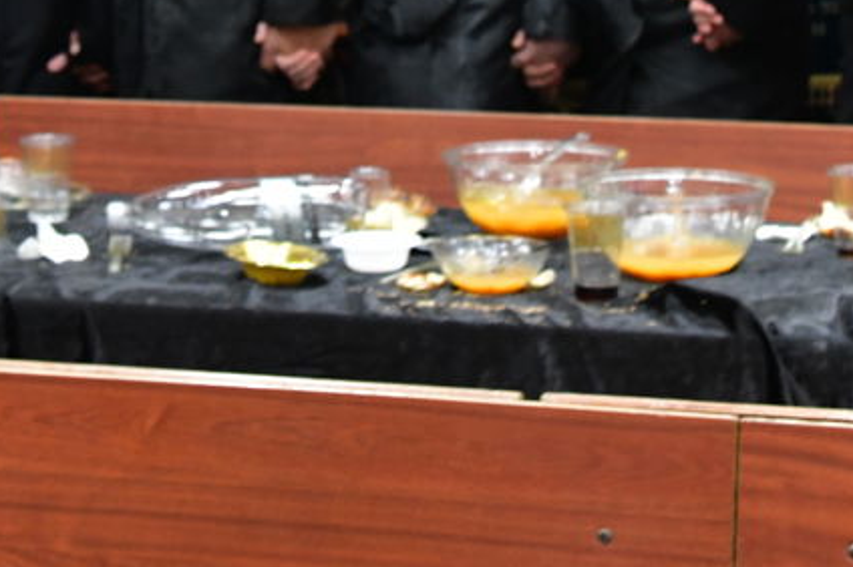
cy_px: -280
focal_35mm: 152
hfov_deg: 13.5
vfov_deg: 8.8
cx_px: 368
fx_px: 3599
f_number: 5.6
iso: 2500
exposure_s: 1/100
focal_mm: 46
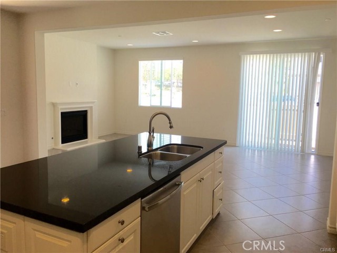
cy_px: 126
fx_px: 282
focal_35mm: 29
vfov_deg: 48.2
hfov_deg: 61.7
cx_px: 168
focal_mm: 4.15
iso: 40
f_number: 2.2
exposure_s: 1/100
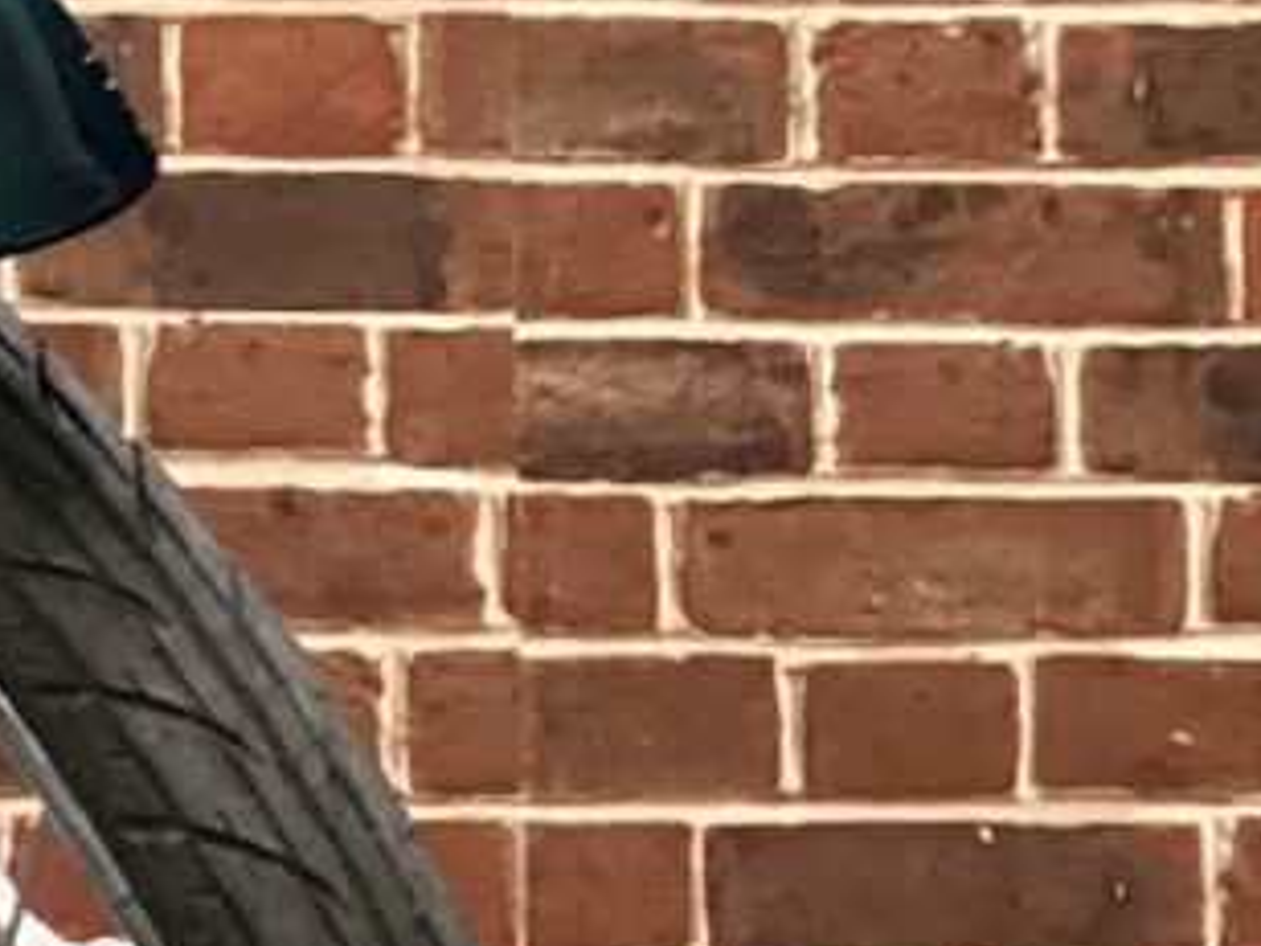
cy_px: -696
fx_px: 7031
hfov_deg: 9.1
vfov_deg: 7.5
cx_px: -1879
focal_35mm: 193
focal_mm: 3.3
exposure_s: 1/40
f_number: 2.4
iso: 320
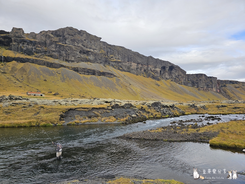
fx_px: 163
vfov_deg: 58.9
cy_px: 92
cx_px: 122
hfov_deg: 73.9
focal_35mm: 23
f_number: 1.7
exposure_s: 1/294
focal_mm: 6.3
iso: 10
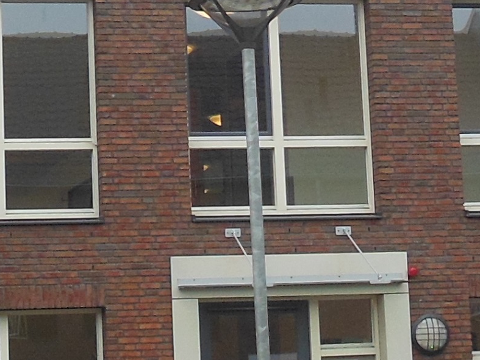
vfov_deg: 10.6
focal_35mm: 139
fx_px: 1928
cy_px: -6
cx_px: 152
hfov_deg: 14.2
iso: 125
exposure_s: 1/250
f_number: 3.2
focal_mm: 4.5
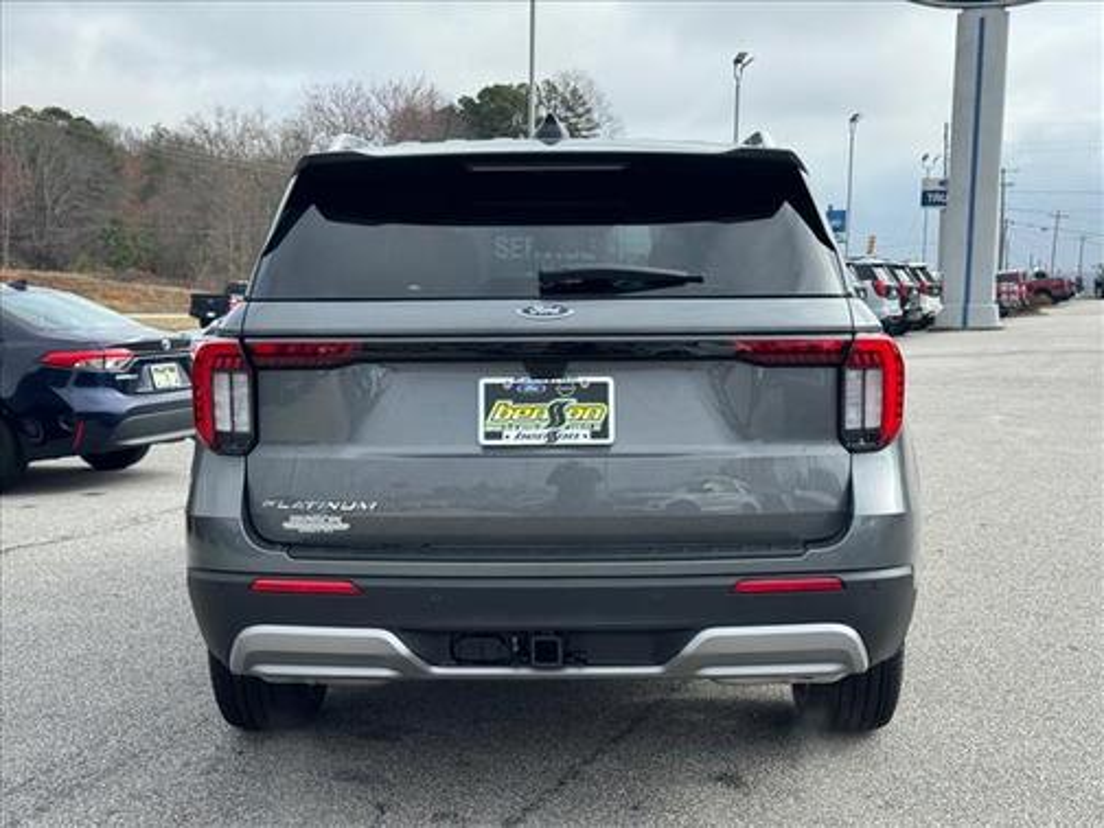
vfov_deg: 30.3
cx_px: 552
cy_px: 414
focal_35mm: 48
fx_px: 1531
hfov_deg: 39.7
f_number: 1.78
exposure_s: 1/2179
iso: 64
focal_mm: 6.76
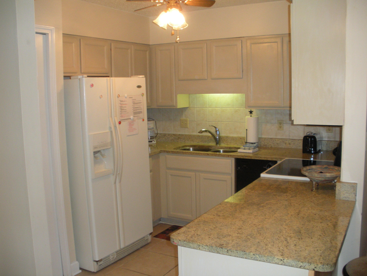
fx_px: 382
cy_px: 138
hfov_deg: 51.4
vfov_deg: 39.7
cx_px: 184
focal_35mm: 36
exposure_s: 1/30
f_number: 3.5
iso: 241
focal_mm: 6.3
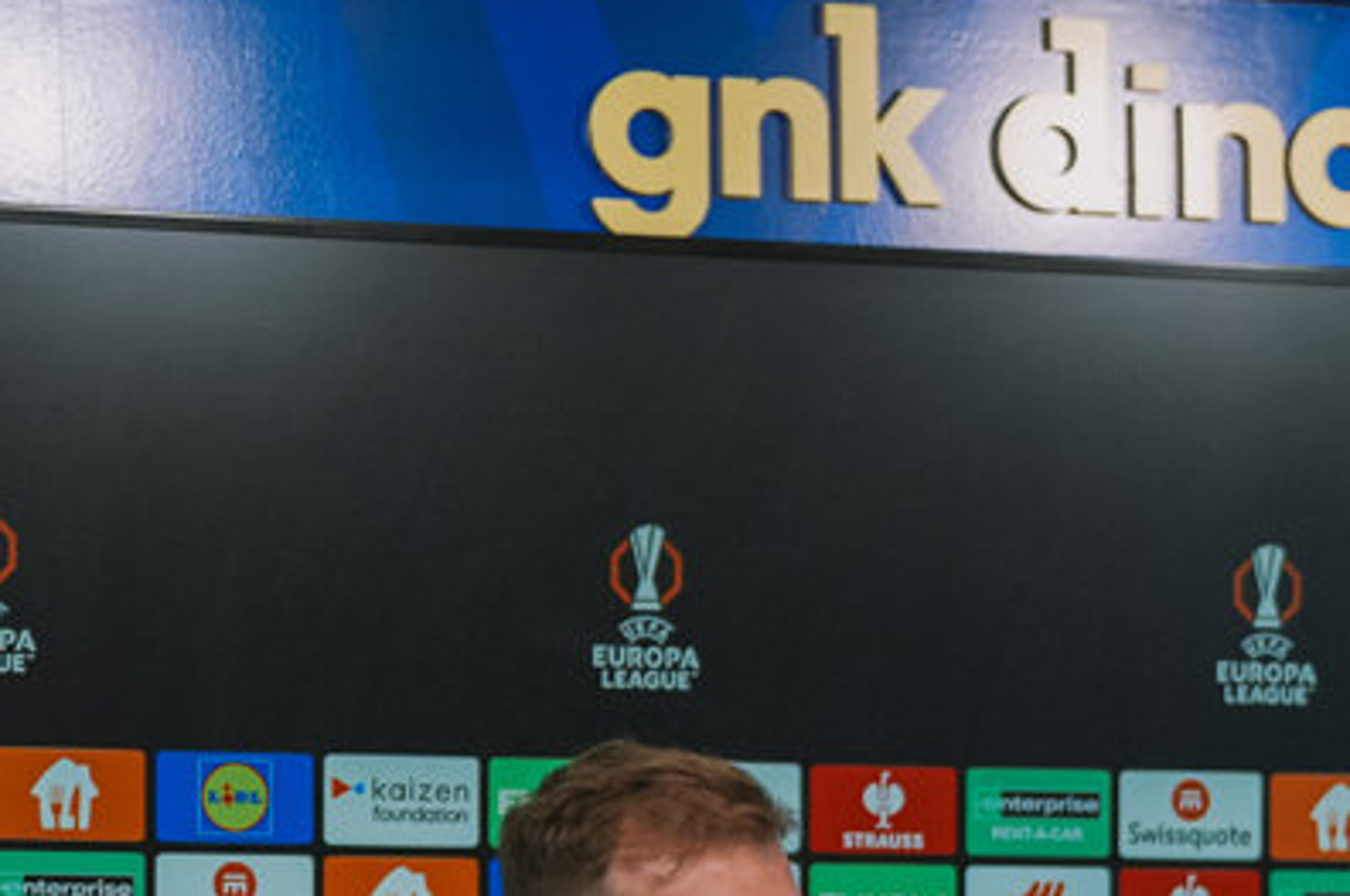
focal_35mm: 267
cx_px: 1824
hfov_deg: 7.6
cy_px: 1310
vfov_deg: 5.1
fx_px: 10000
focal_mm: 88
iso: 800
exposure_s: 1/500
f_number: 2.8
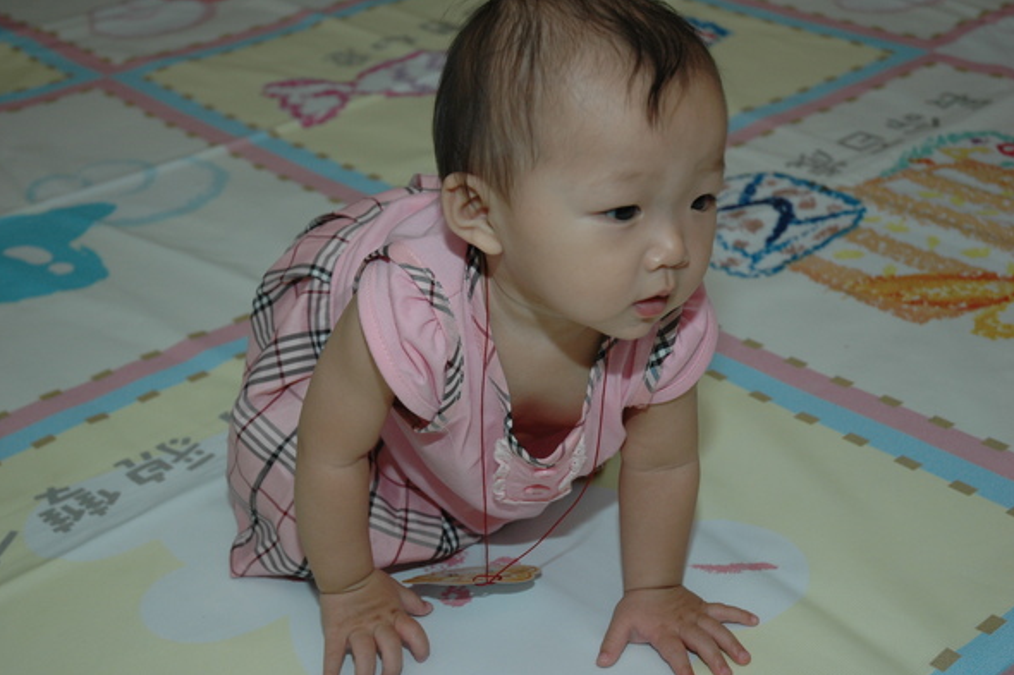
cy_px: 336
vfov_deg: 22.2
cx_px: 500
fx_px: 1718
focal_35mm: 61
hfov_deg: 32.9
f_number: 4.5
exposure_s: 1/250
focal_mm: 40
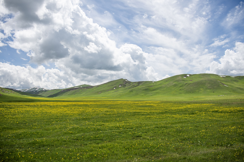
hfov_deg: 33.9
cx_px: 122
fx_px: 400
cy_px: 81
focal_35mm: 59
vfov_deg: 23.0
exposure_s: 1/1000
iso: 100
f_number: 8
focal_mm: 59
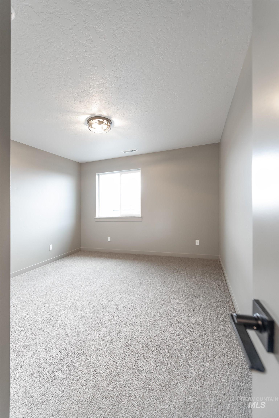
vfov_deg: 104.2
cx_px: 140
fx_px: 163
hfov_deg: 81.3
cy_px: 209
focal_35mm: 14
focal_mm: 14
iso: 1600
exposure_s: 1/60
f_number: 4
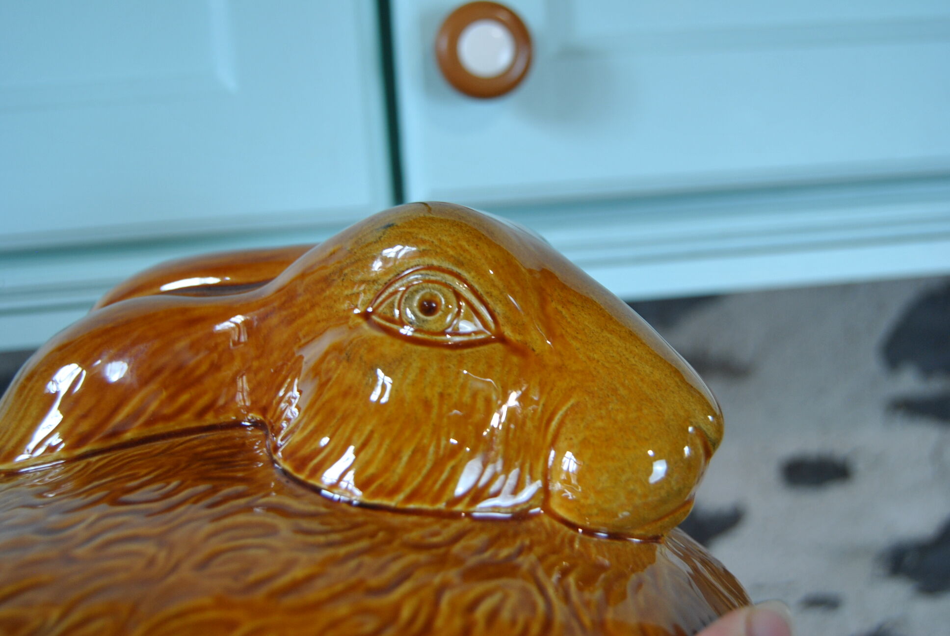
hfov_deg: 49.5
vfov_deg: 34.3
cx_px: 475
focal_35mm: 39
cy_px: 318
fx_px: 1030
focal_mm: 26
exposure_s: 1/30
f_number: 4
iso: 280
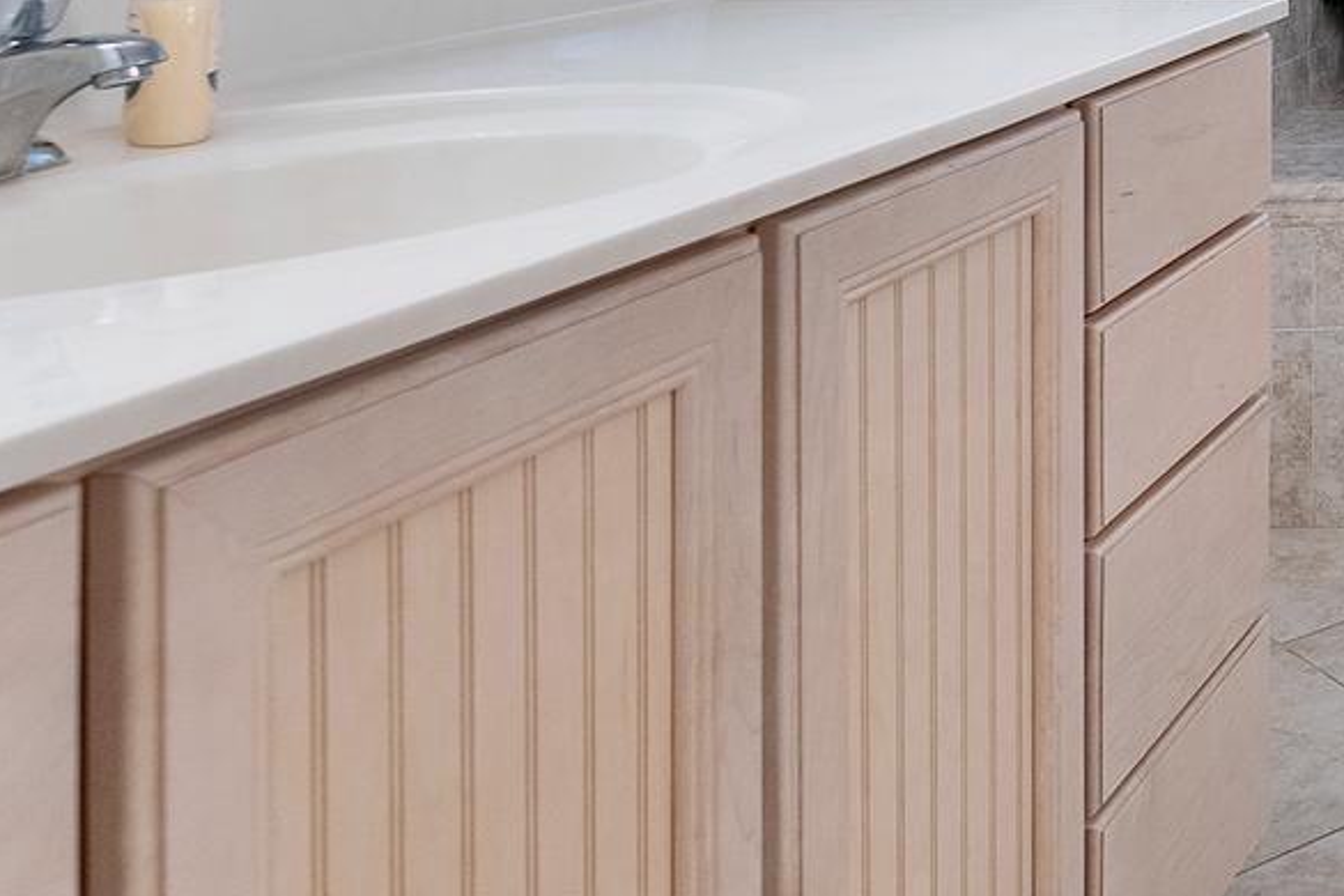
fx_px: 1947
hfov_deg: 26.5
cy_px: -238
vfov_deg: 23.3
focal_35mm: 52
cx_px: 2052
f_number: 7.1
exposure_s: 1/13
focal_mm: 14.9
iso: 400
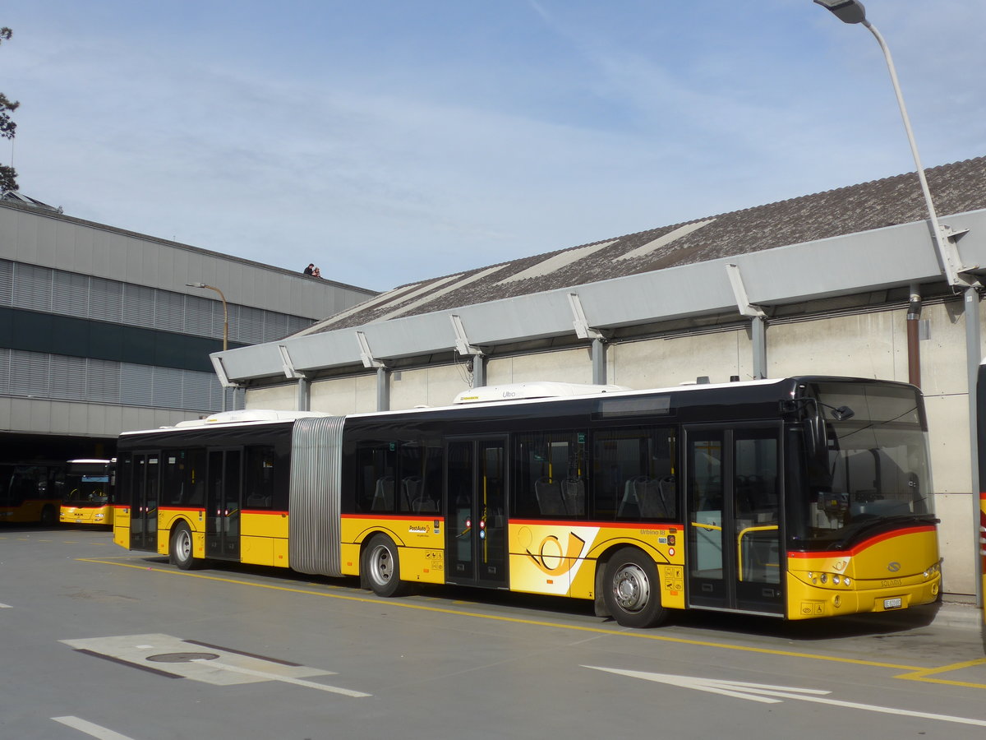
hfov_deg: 42.9
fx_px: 1253
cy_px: 370
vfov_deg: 32.9
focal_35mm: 44
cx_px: 493
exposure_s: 1/1600
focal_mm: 9
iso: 80
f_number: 2.8
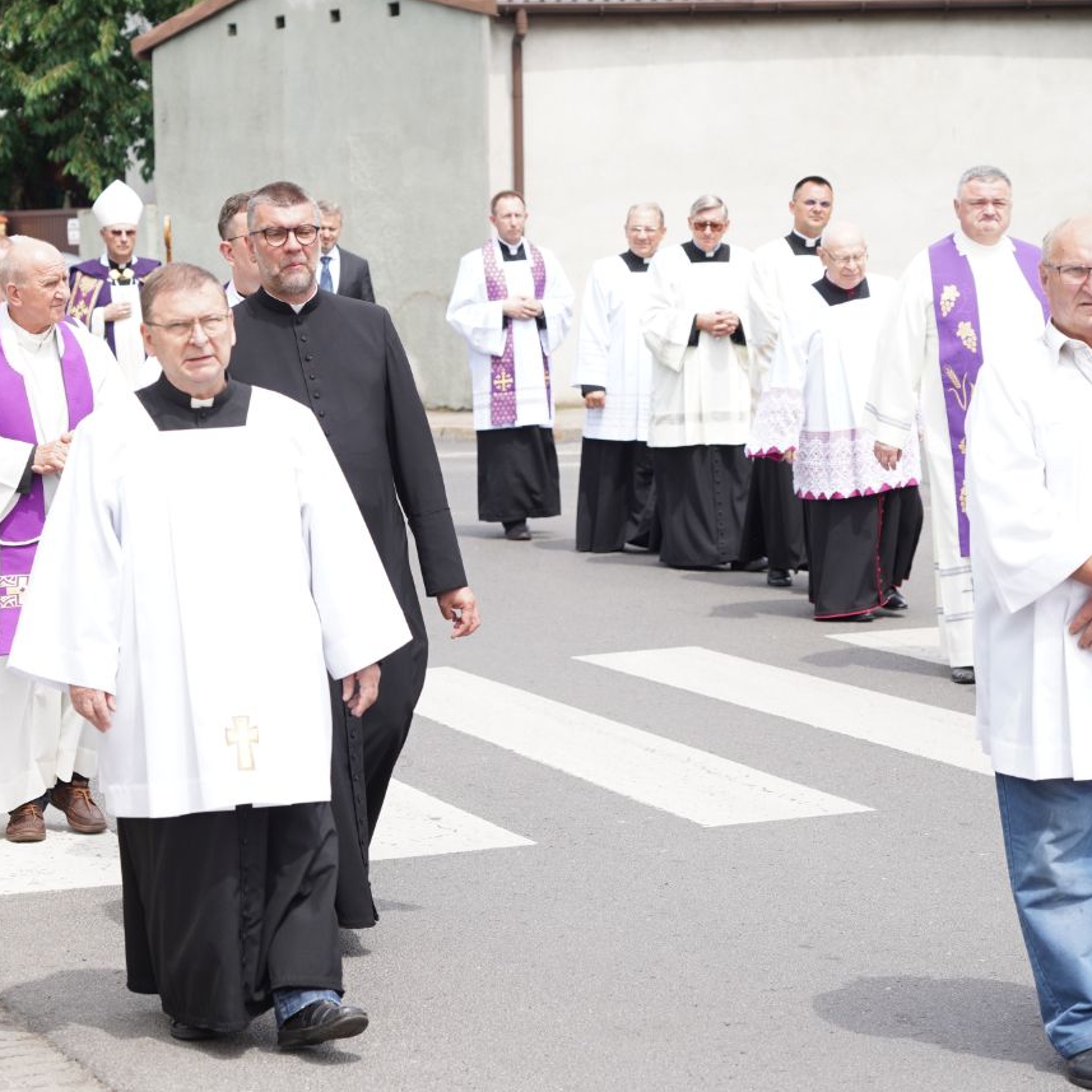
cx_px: 516
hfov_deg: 16.3
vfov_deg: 16.3
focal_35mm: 107
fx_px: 3819
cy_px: 545
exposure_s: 1/200
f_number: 5.6
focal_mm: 83
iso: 100
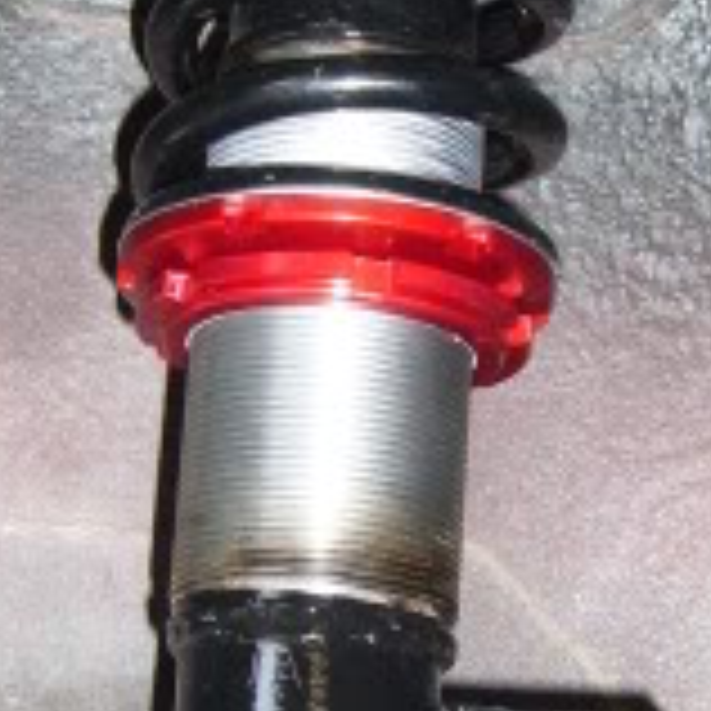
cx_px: 477
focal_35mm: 125
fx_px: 2905
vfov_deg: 14.0
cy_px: 324
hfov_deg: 13.9
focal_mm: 5.8
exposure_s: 1/30
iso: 125
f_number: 2.8
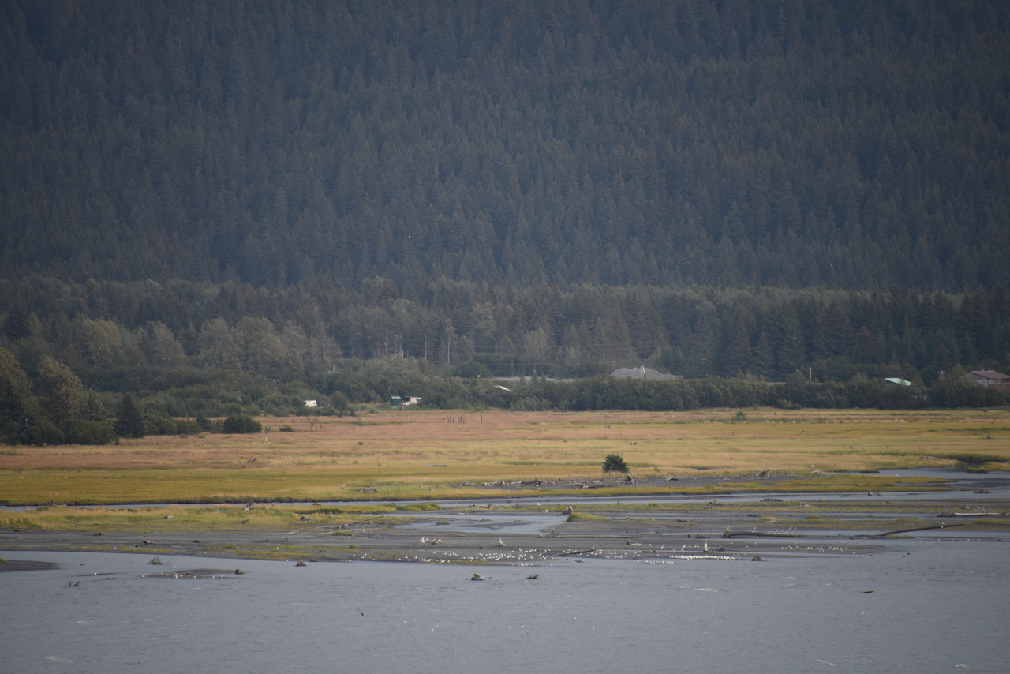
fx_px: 8418
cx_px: 505
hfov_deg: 6.9
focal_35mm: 300
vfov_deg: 4.6
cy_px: 337
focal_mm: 300
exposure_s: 1/640
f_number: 5.6
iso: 140
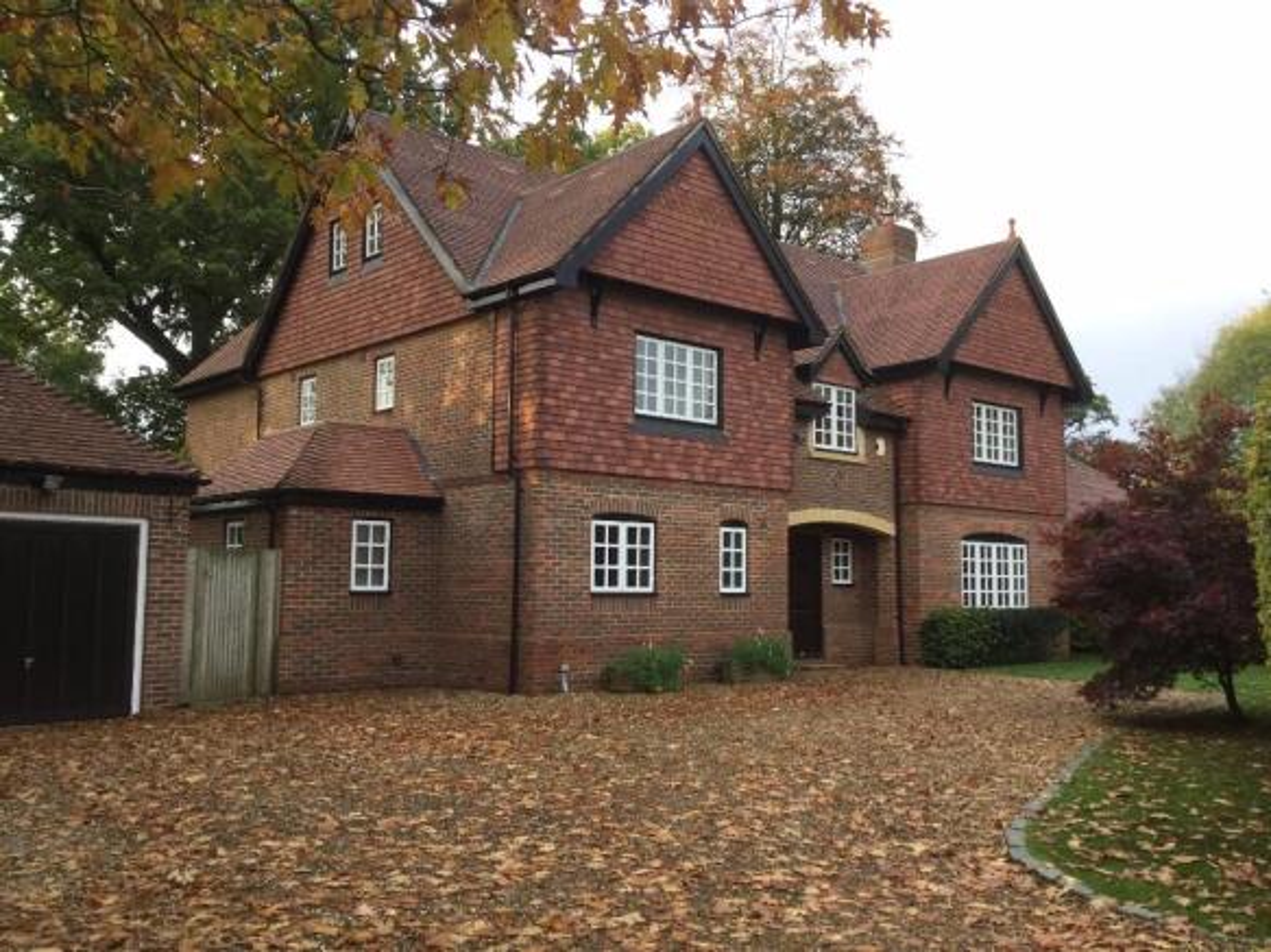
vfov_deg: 45.4
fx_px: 1138
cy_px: 476
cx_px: 636
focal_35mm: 31
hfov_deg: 58.4
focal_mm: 3.3
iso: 40
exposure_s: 1/100
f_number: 2.4
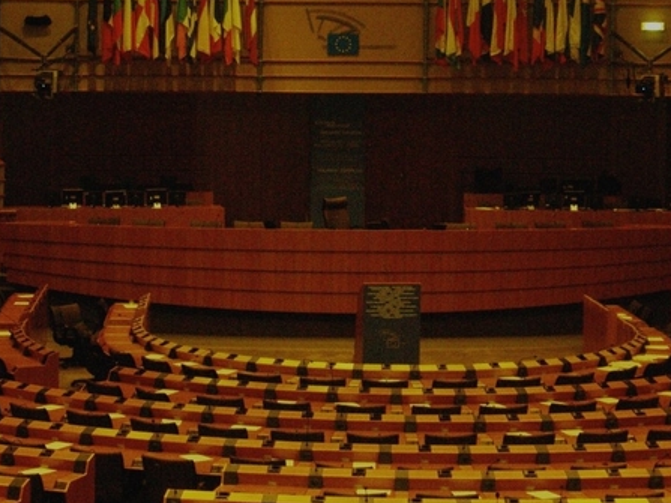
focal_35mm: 110
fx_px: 2132
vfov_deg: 13.4
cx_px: 251
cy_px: 194
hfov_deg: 17.9
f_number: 4
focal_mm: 17
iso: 200
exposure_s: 1/60.1
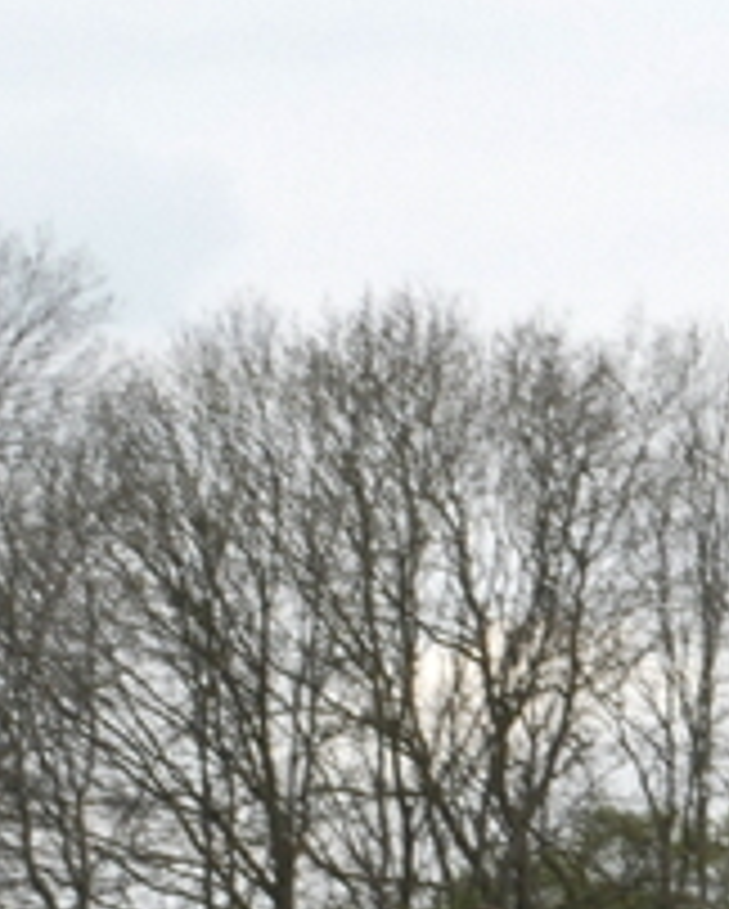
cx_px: 1804
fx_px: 20207
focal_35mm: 750
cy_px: 1008
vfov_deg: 2.6
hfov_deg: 2.1
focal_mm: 105
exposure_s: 1/200
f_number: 10
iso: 400
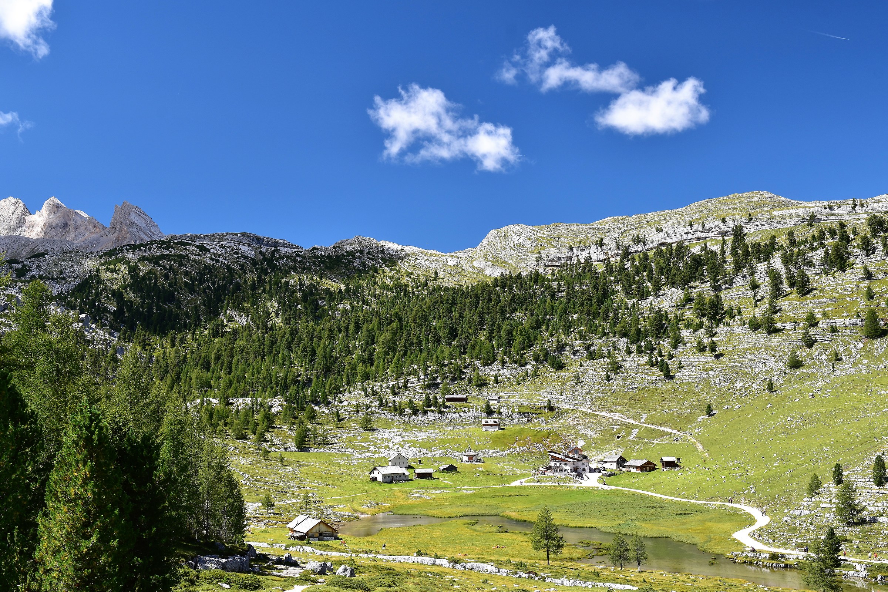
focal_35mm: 46
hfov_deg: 42.3
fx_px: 1147
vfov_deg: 28.9
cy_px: 296
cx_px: 444
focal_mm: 31
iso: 200
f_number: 10
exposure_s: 1/60
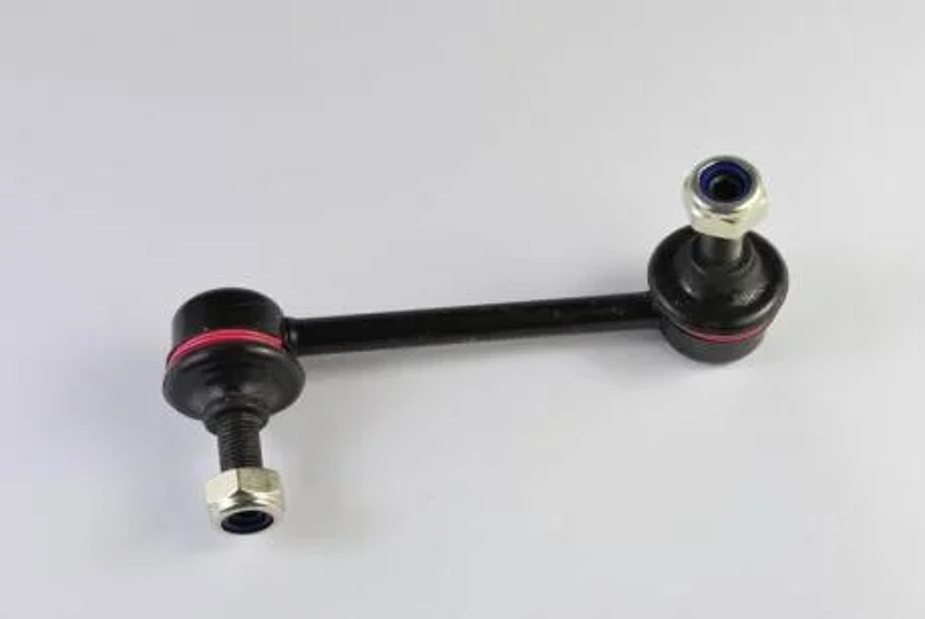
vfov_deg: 19.0
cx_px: 462
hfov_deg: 28.0
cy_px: 310
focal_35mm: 72
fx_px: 1852
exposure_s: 1/30
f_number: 14
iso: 280
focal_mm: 48
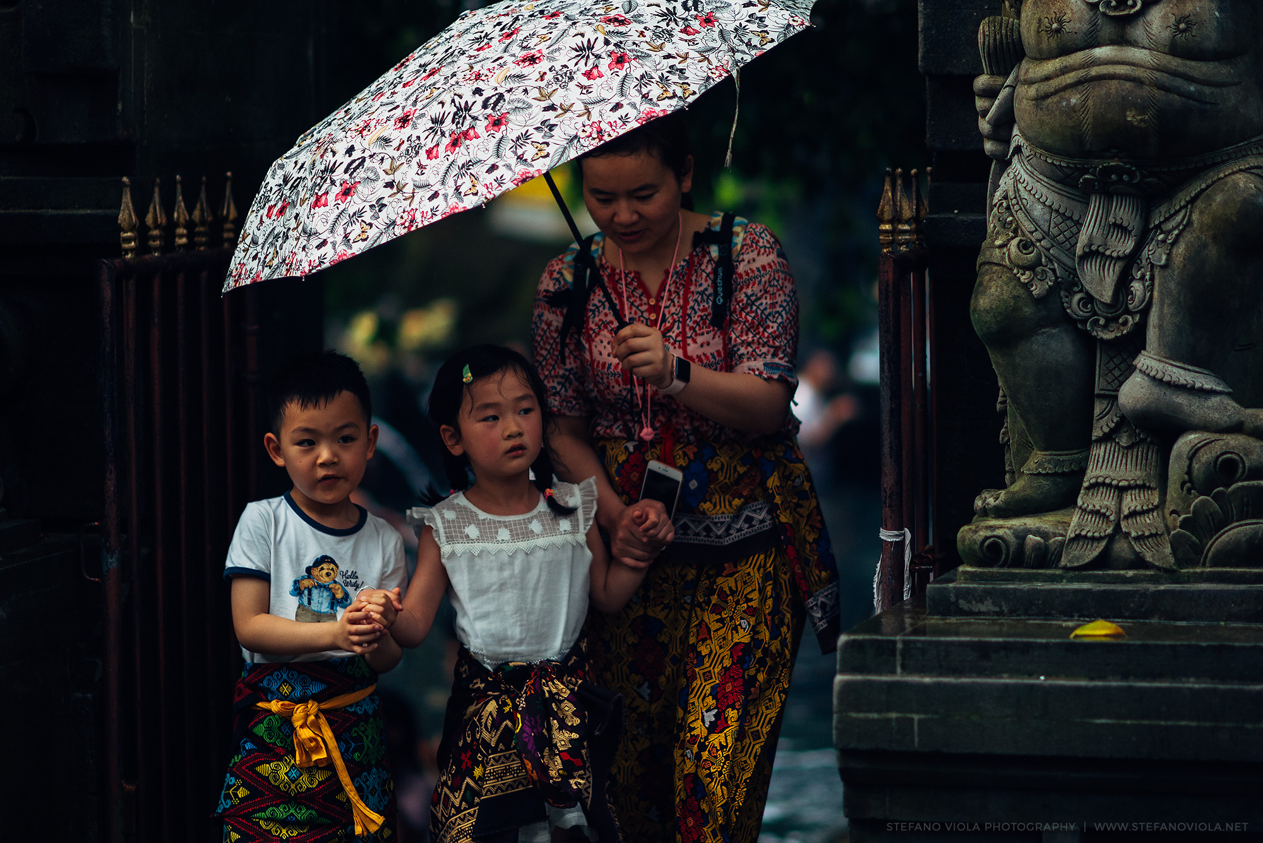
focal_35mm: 85
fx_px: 2983
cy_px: 422
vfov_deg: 16.1
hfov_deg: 23.9
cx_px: 632
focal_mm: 85
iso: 400
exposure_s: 1/640
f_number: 1.4
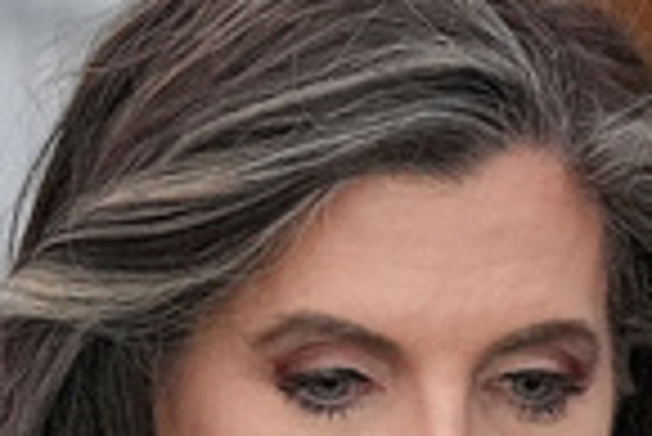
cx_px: 2046
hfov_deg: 1.9
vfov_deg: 1.3
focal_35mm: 1075
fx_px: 19489
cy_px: 1009
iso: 5000
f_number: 2.8
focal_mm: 152
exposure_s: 1/1600
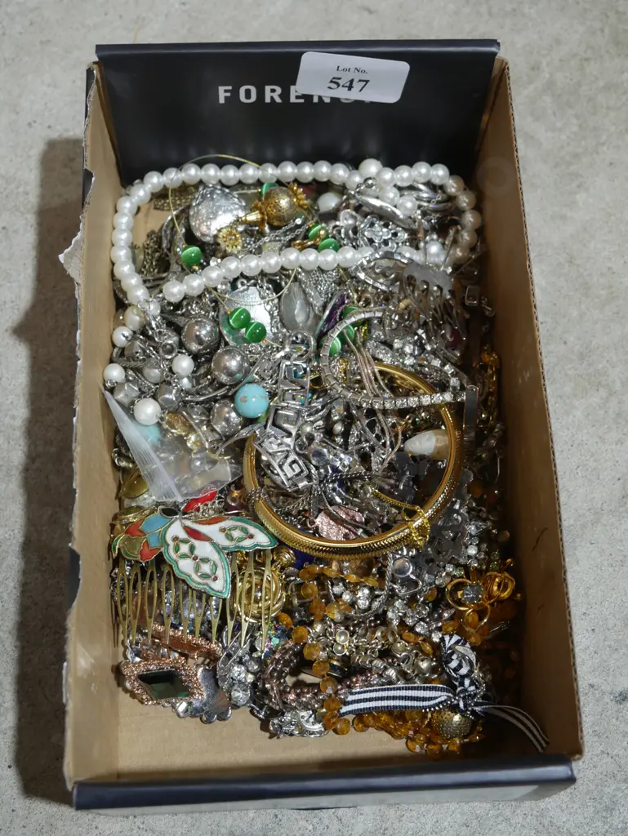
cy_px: 418
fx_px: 1257
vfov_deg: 36.8
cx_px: 314
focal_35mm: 52
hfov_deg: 28.1
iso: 640
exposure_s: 1/60
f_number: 5.3
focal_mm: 26
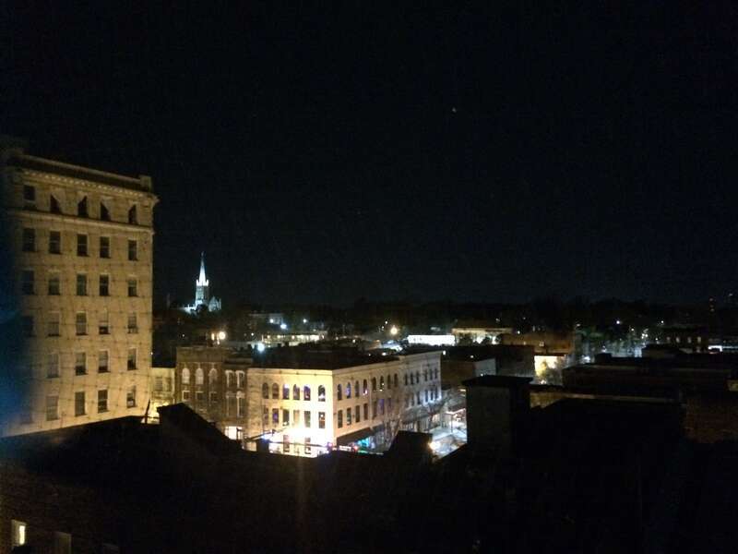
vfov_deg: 48.2
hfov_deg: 61.7
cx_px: 369
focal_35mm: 29
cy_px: 277
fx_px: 618
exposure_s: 1/15
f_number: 2.2
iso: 2000
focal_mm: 4.15
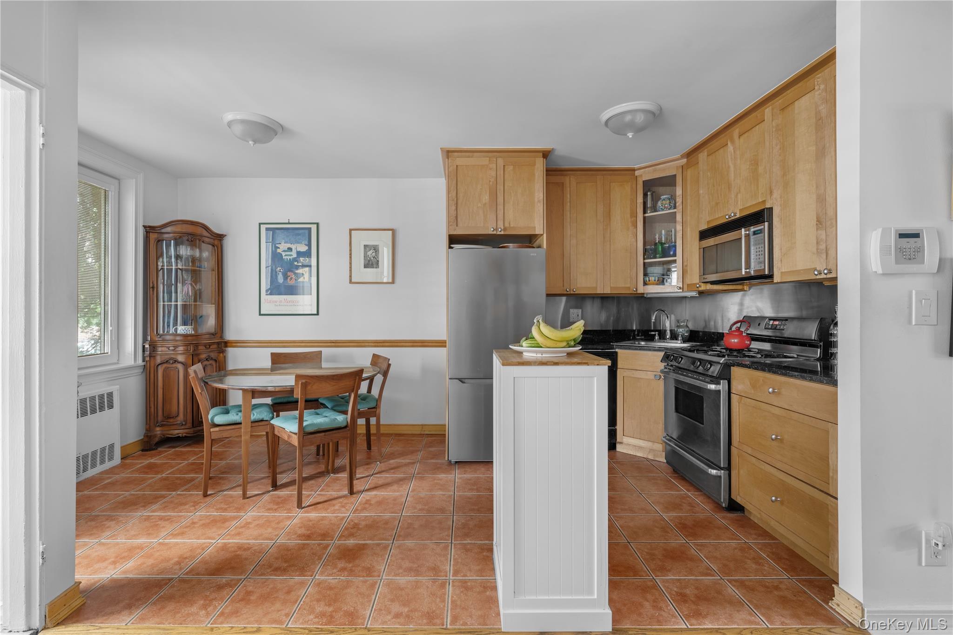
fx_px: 423
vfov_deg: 73.7
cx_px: 476
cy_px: 318
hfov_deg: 96.7
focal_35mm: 16
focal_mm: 16
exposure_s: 30
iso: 100
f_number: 9
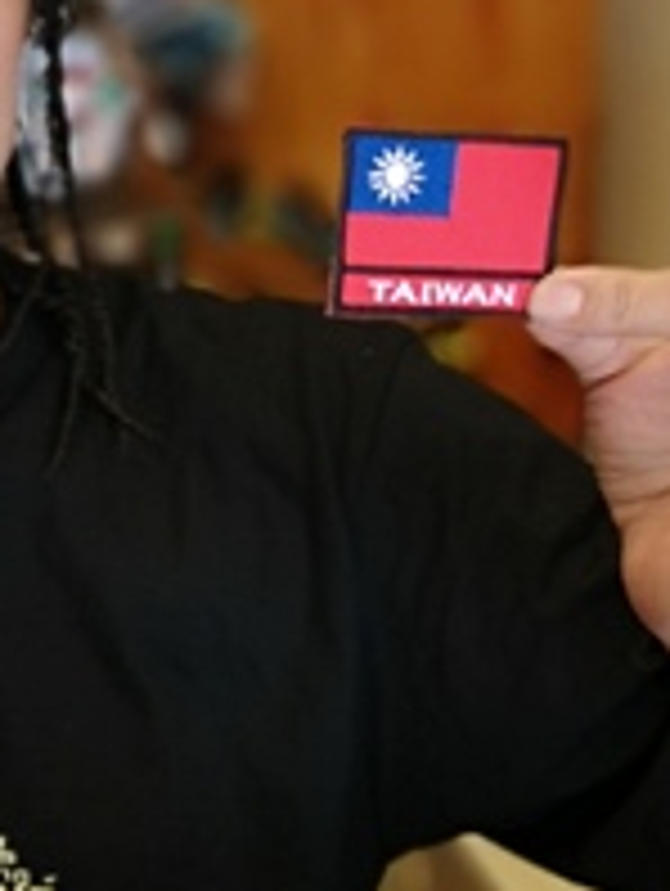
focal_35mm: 109
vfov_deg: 18.0
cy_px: 526
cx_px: -90
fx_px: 2807
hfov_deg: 13.3
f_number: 1.8
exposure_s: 1/50
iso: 100
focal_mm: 3.95
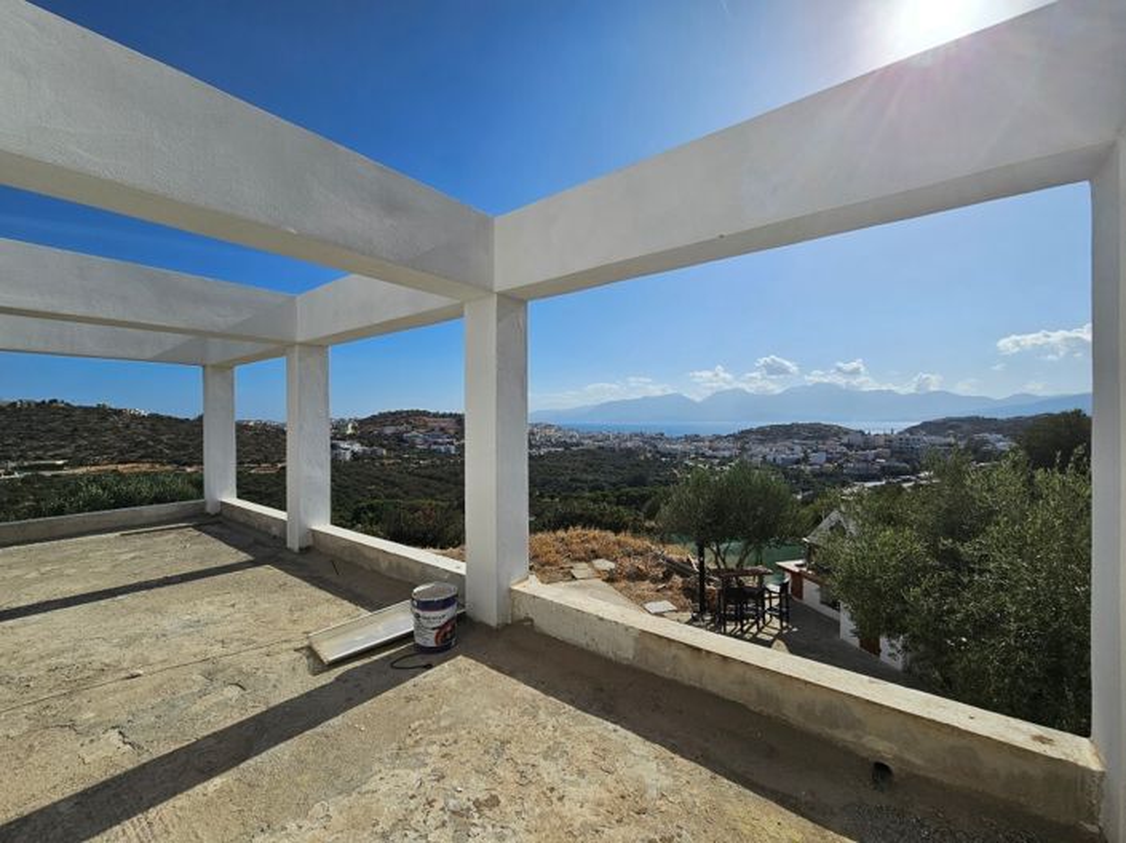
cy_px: 422
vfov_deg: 89.9
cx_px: 563
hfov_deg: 106.2
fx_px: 423
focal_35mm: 13
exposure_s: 1/5116
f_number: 2.2
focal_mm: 2.2
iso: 50
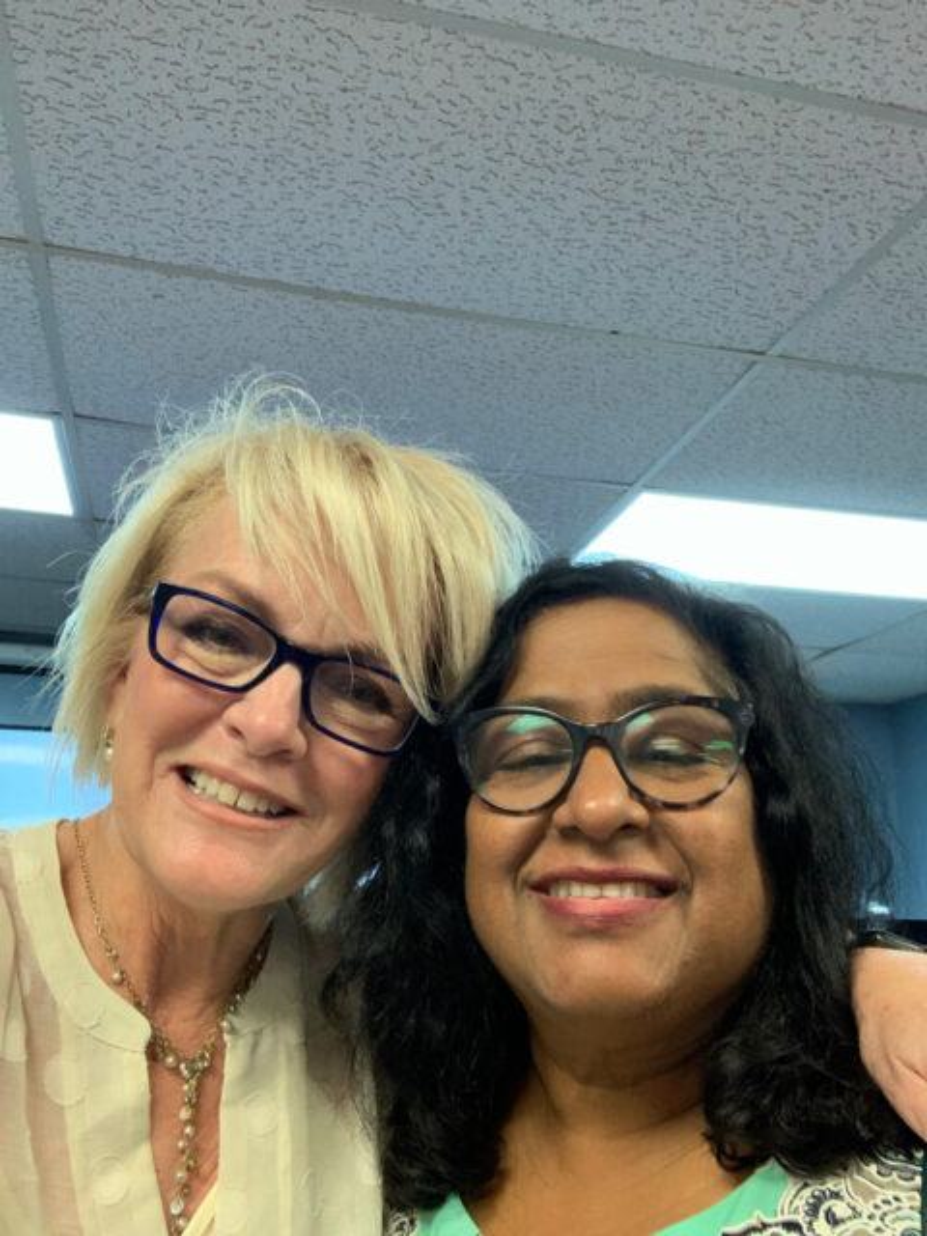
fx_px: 1143
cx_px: 464
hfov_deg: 44.2
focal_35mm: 32
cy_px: 618
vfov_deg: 56.8
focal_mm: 2.87
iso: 200
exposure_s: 1/40
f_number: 2.2
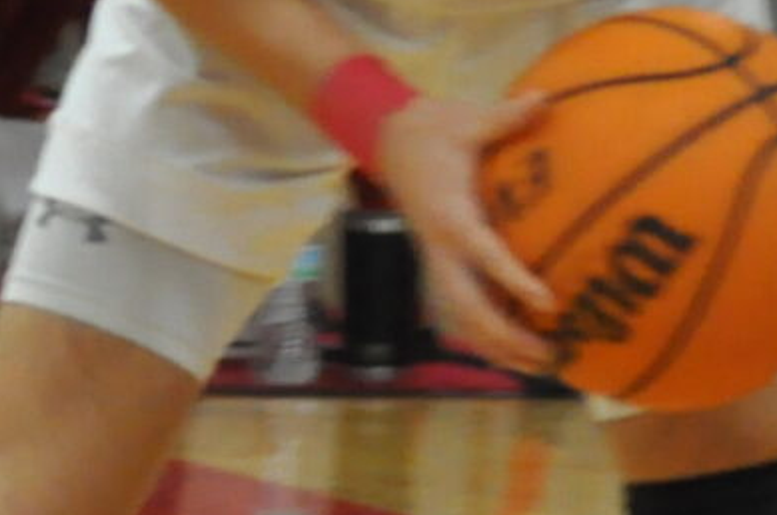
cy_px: 224
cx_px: 318
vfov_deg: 1.2
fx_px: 25512
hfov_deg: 1.7
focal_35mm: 1184
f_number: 4.8
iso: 1600
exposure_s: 1/100
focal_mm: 120
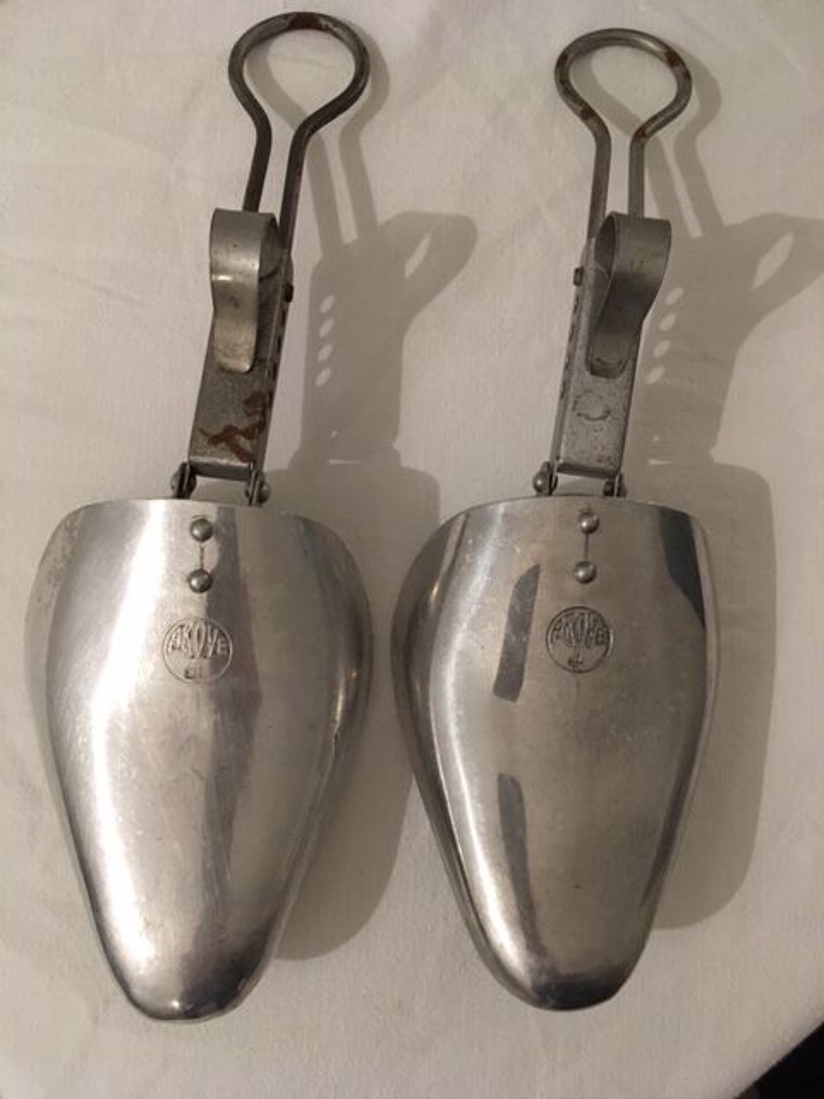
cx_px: 412
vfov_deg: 61.7
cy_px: 550
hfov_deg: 48.2
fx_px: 920
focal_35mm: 29
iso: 160
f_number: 2.2
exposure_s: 1/33
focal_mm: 4.15
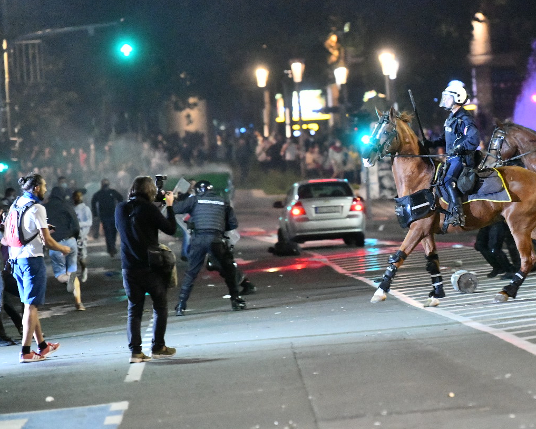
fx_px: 4744
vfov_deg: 5.2
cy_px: 192
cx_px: 421
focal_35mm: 299
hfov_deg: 6.5
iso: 16000
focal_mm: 200
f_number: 3.5
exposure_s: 1/250
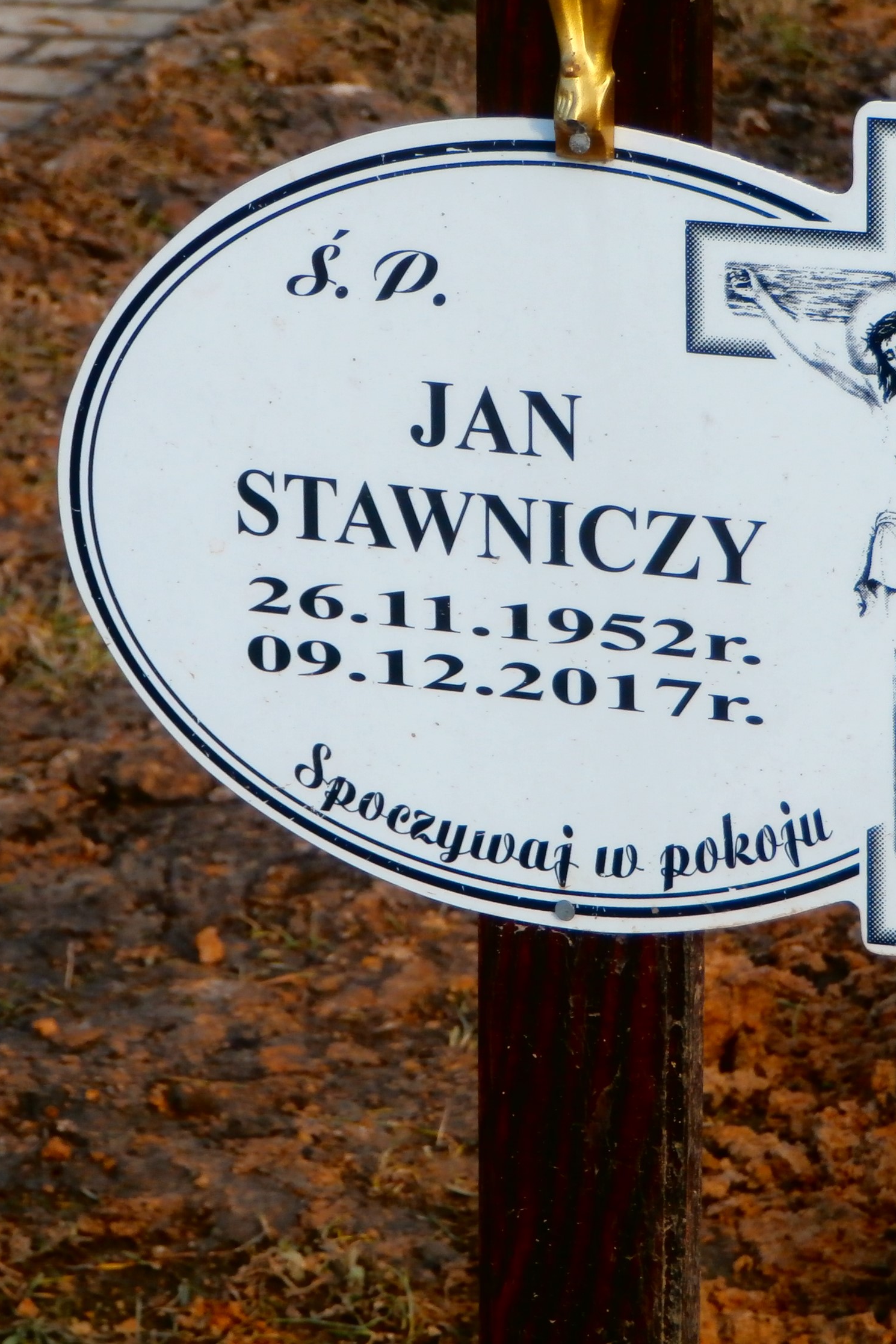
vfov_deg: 10.8
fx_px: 7131
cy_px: 669
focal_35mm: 191
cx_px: 461
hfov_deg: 7.2
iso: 100
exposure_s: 1/200
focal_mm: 24.17
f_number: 5.7
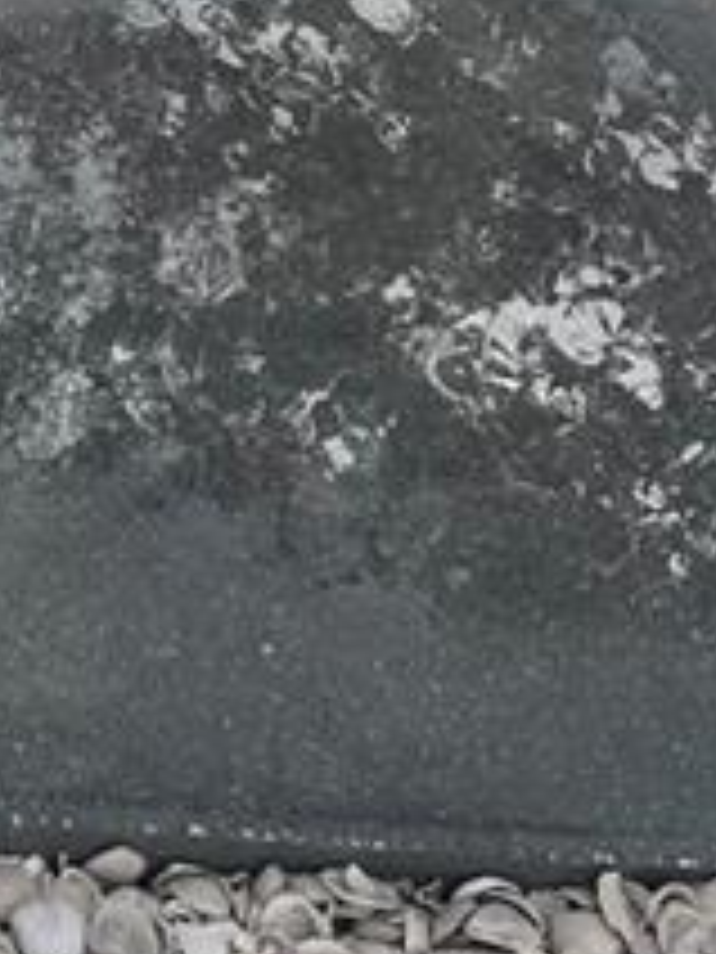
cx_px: -842
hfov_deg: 9.3
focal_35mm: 147
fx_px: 4054
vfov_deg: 11.7
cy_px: -1102
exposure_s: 1/2222
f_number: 1.6
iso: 50
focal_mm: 5.1
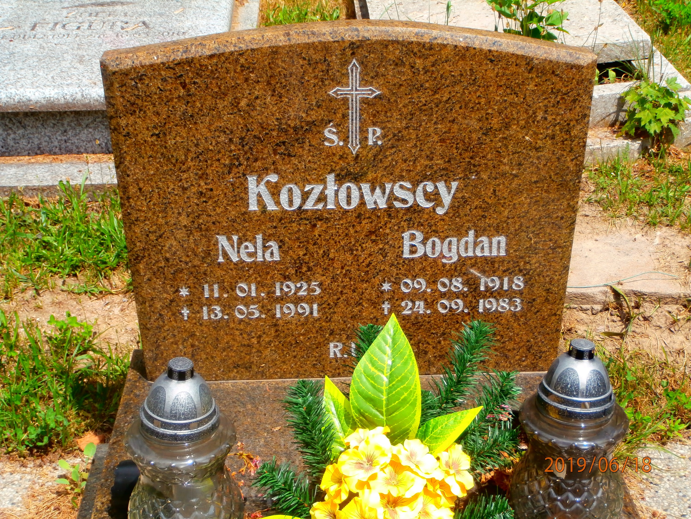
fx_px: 1138
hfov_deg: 33.8
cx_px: 346
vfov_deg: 25.7
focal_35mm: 57
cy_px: 260
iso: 100
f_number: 4.5
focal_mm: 10.11
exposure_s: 1/500
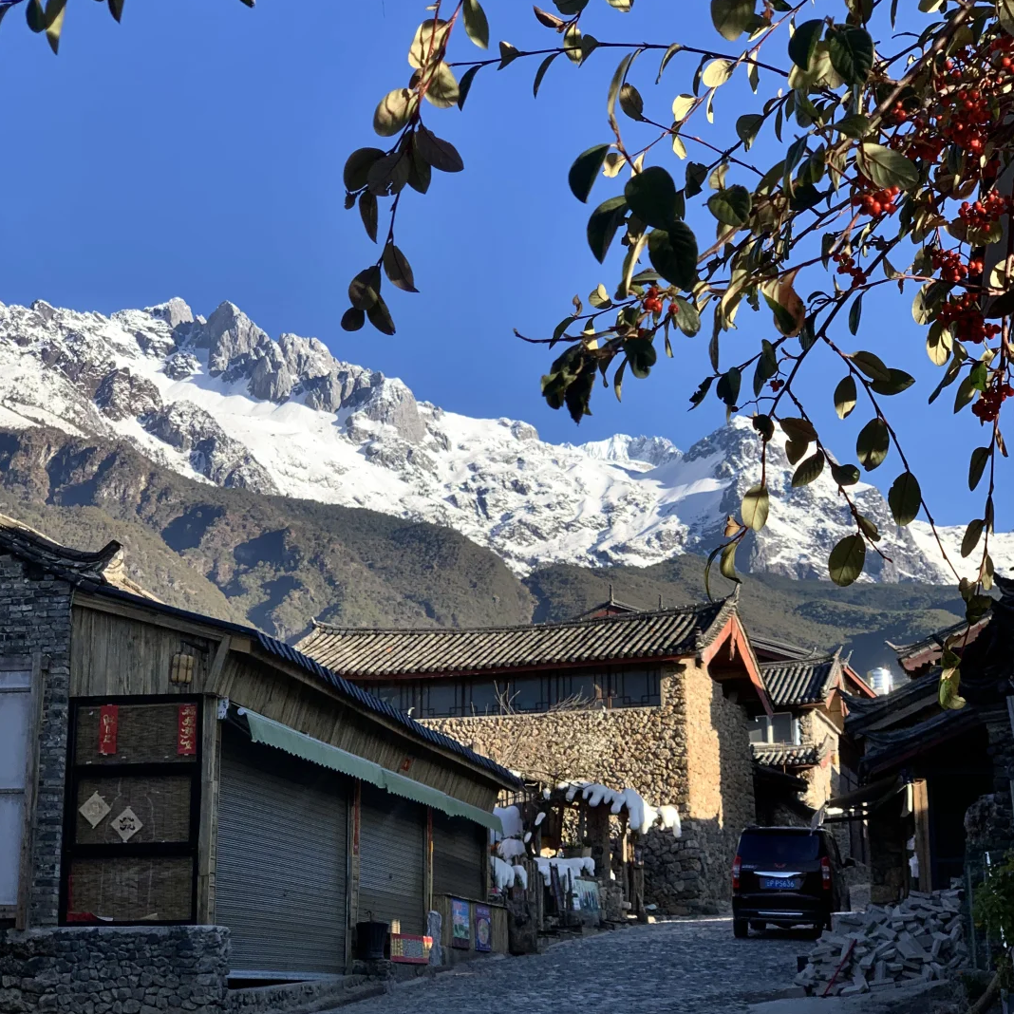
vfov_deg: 27.7
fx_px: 2055
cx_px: 503
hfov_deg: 27.7
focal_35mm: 62
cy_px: 540
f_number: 2.4
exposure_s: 1/369
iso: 16
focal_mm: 6
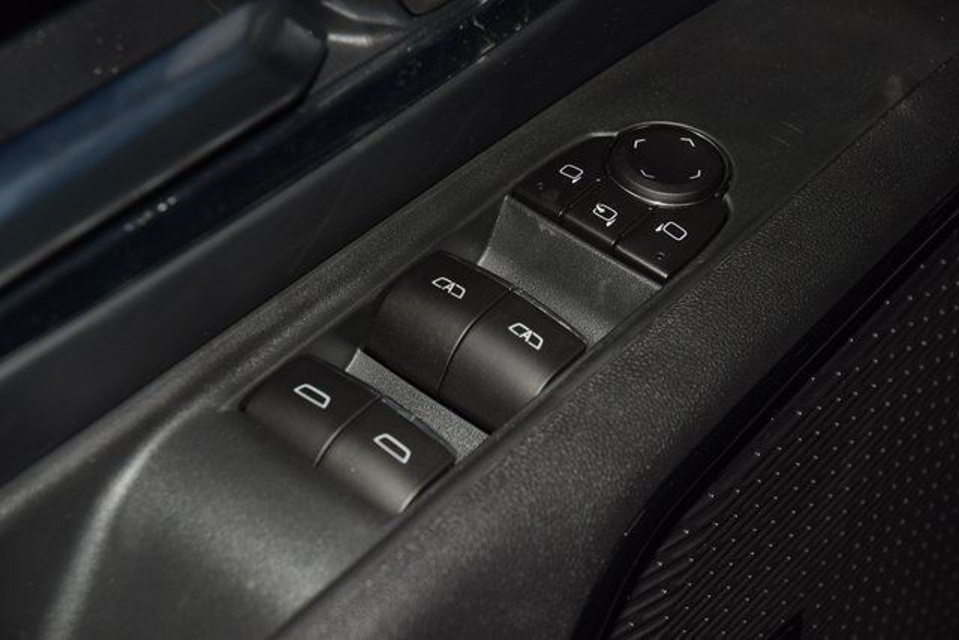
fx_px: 2798
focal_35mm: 105
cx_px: 480
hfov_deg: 19.5
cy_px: 320
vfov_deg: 13.0
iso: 100
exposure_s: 1/125
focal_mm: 70
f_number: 8
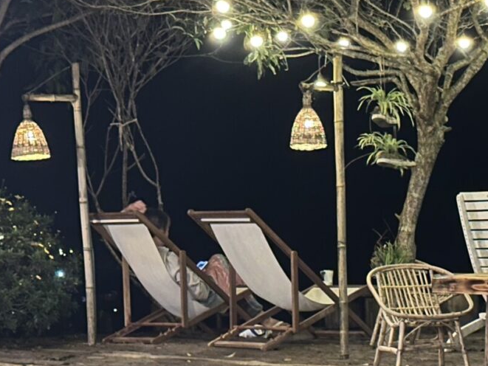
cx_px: 375
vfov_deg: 19.1
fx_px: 1086
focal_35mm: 77
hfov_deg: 25.0
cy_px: 225
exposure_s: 1/9
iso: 500
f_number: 1.78
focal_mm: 6.86
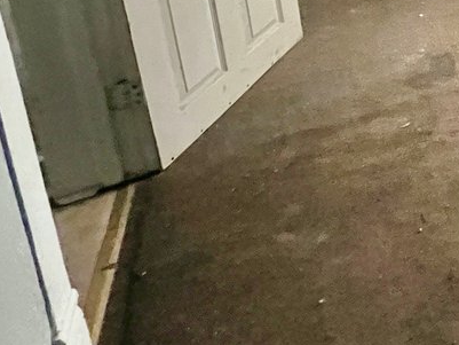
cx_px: 772
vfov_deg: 24.1
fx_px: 650
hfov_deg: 24.2
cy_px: -155
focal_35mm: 49
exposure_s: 1/41
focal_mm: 1.57
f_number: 1.8
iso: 1000
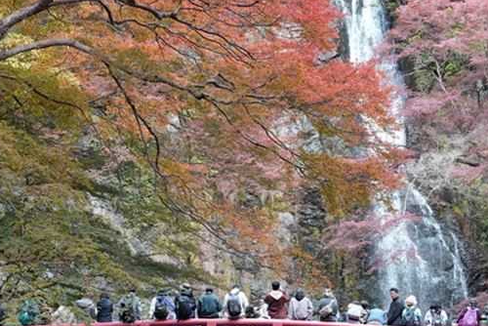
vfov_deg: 10.3
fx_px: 1804
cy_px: 215
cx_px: 219
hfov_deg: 15.4
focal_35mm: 133
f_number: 4
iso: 1250
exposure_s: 1/500
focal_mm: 43.9
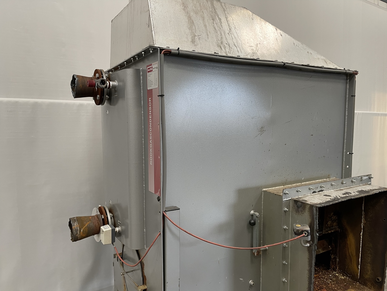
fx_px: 291
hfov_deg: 67.3
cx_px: 194
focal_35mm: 26
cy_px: 146
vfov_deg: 53.1
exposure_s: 1/71
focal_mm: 5.1
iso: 125
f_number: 1.6
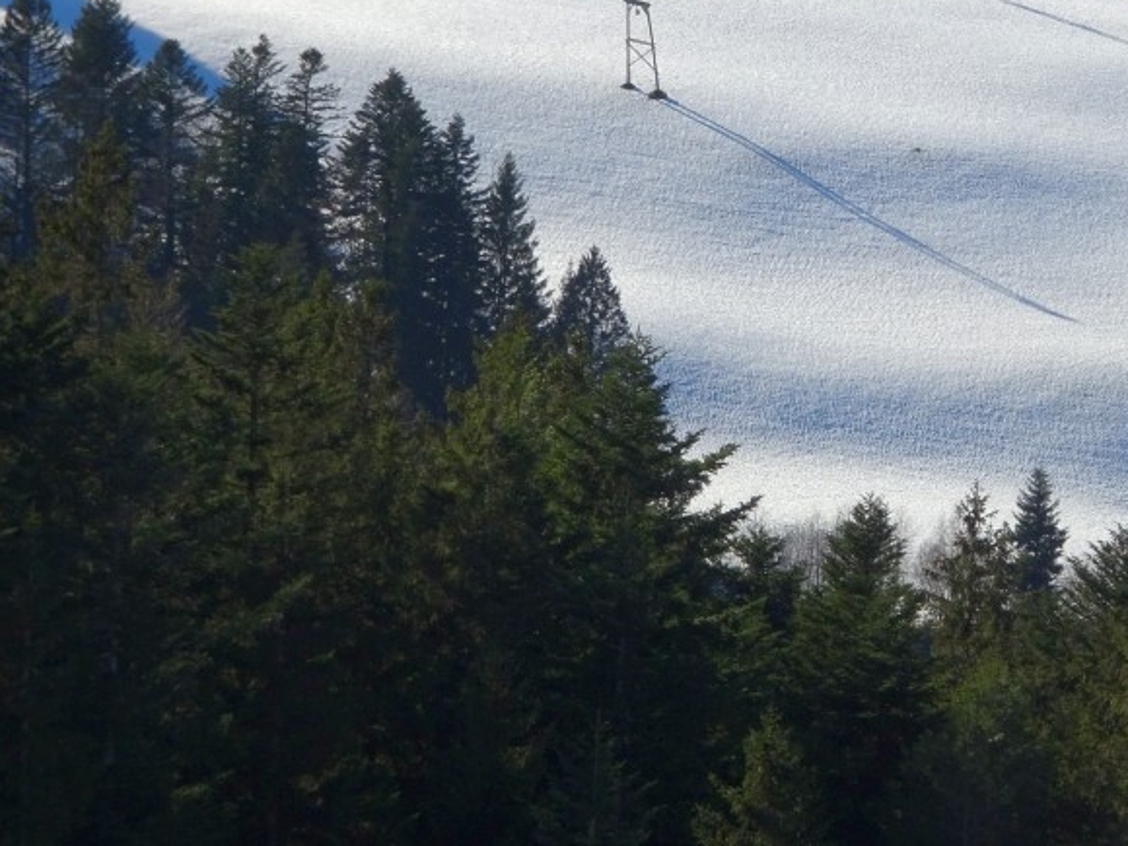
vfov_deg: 5.5
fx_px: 8863
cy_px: 224
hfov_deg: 7.3
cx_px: 945
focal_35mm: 272
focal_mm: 26.39
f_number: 5.6
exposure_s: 1/400
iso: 80
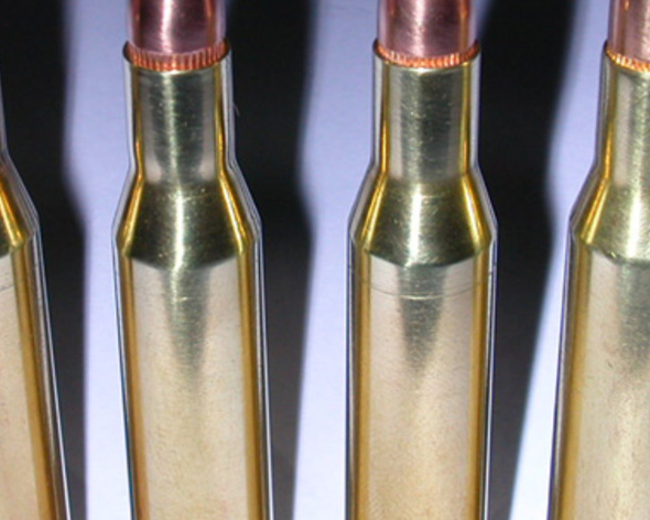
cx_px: 313
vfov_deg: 14.7
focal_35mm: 105
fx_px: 2020
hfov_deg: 18.3
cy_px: 196
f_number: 6.1
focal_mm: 10.4
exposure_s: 1/59.9
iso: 100
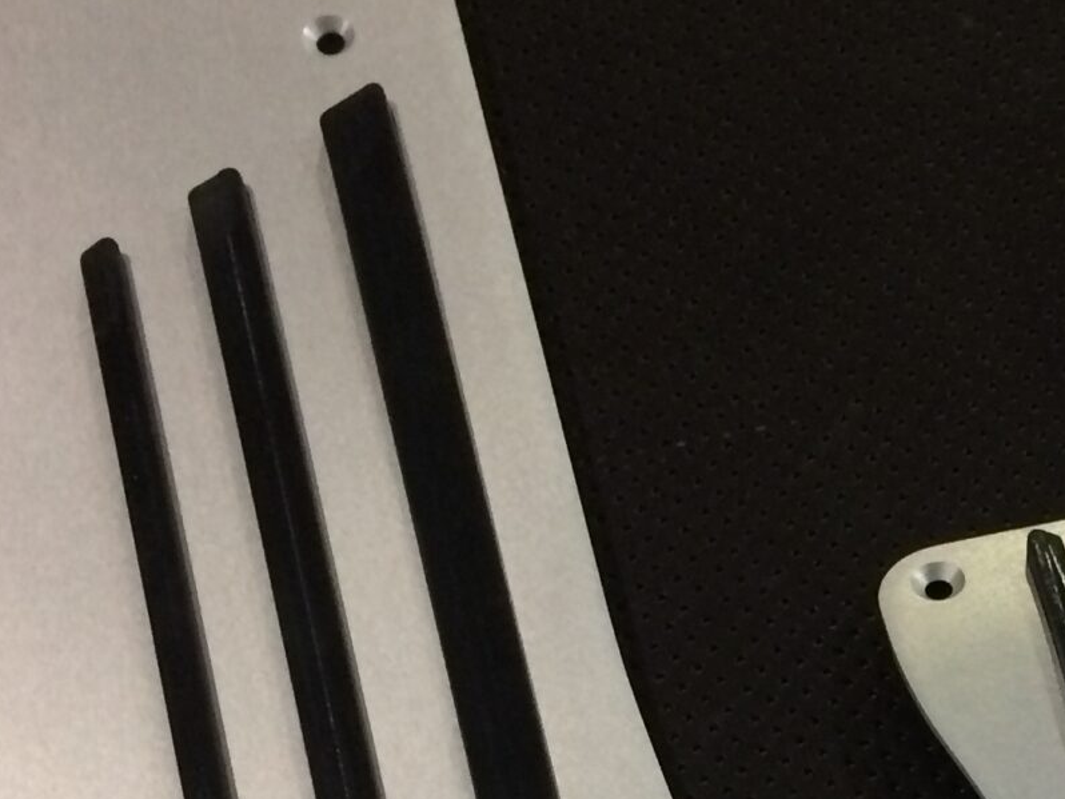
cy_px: 1106
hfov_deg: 20.5
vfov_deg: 15.0
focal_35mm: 93
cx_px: 1037
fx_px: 2862
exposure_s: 1/33
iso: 250
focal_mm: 4.15
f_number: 2.2
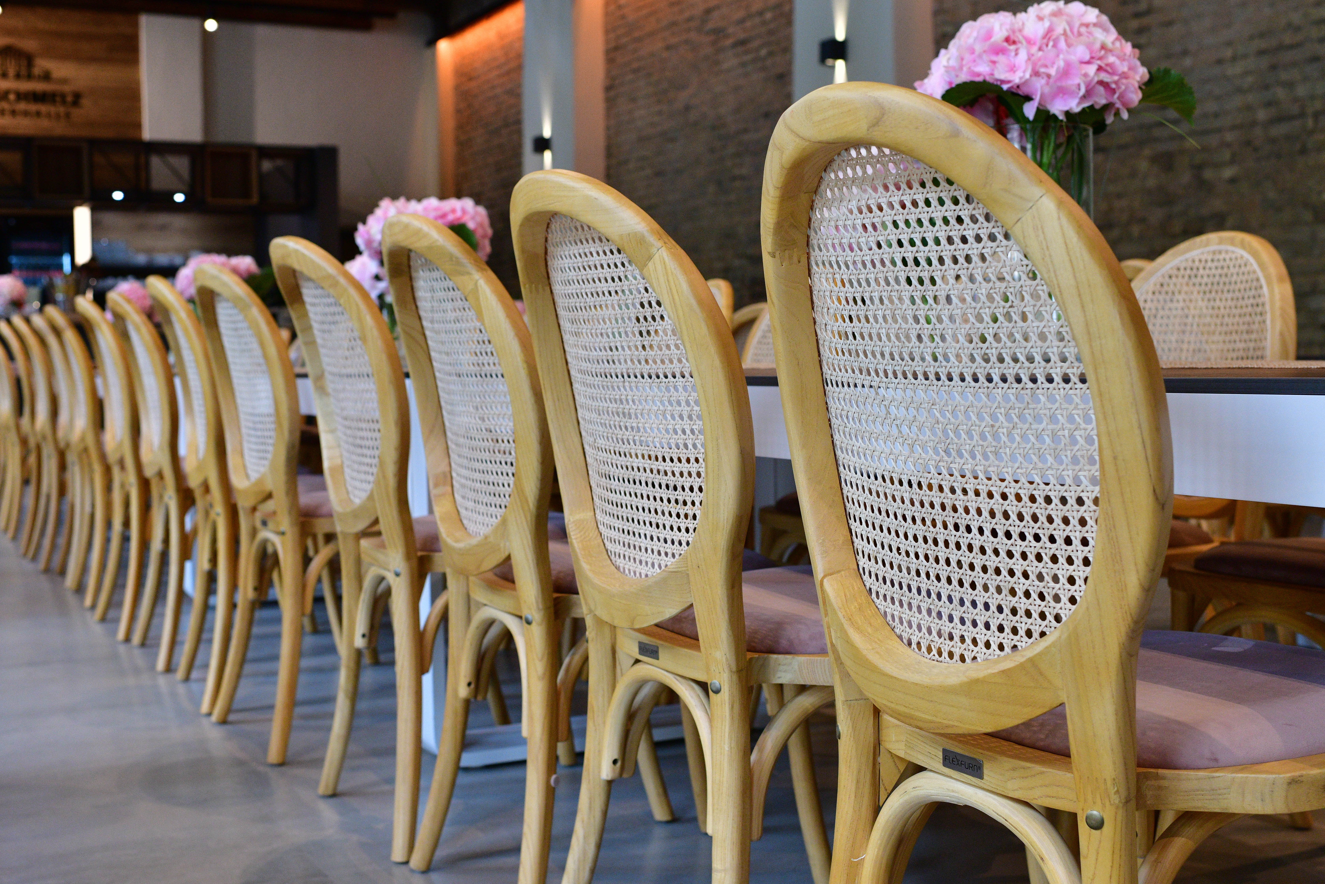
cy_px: 492
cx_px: 663
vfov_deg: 31.2
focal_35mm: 43
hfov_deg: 45.4
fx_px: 1583
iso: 1250
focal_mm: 35
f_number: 5.6
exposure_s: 1/200
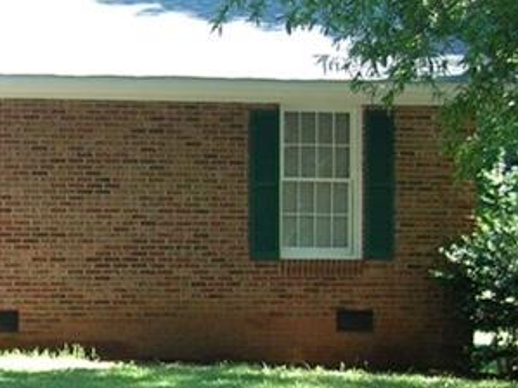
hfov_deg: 14.6
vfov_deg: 12.0
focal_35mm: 123
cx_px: -334
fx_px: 1840
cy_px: 344
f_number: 2.7
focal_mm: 6
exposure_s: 1/56
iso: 50
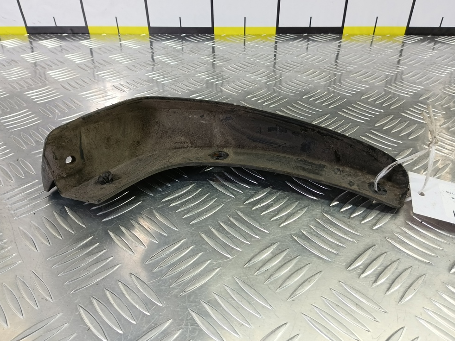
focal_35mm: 24
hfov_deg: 71.6
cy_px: 164
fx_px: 315
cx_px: 226
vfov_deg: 56.8
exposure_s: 1/50
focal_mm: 4.11
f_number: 1.6
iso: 137
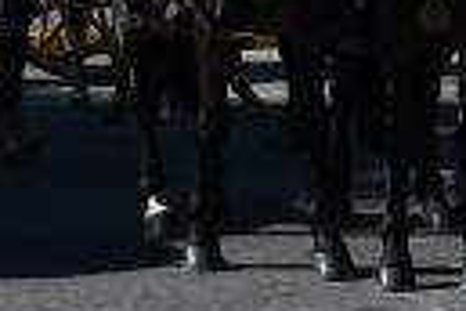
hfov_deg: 9.9
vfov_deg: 7.5
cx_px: 1185
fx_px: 2310
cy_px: -231
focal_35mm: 178
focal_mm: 17
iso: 640
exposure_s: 1/500
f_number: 16
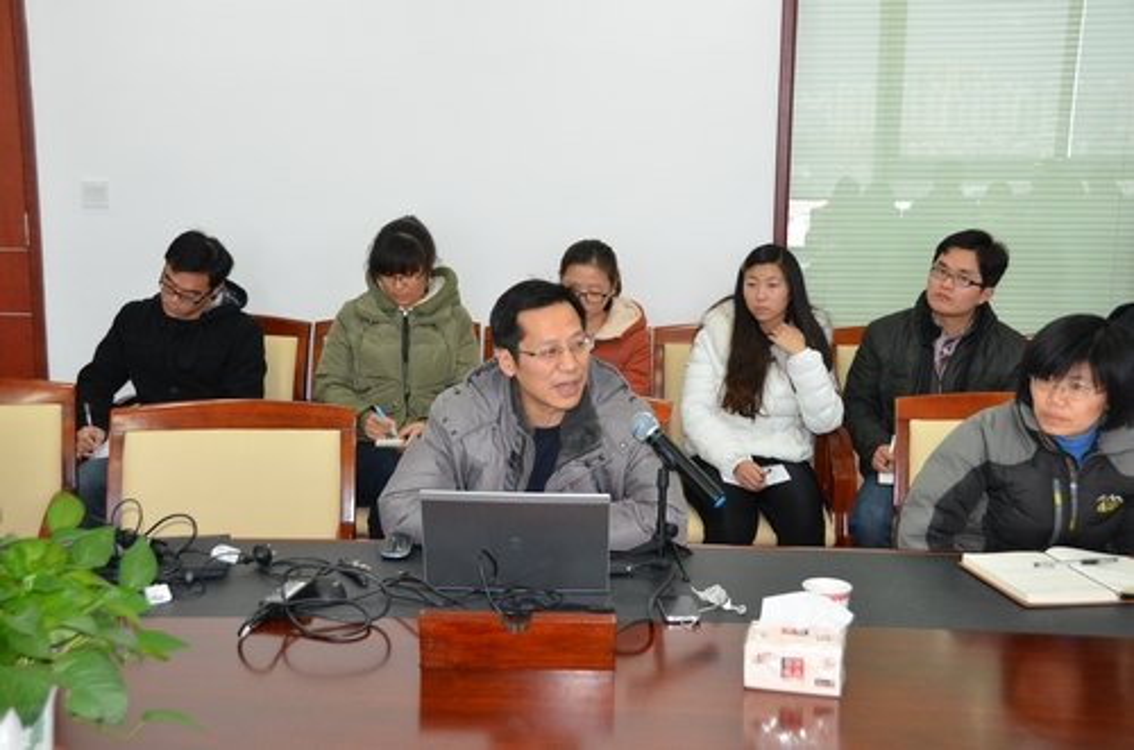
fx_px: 1509
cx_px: 567
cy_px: 375
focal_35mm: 48
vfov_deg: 27.9
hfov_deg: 41.2
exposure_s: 1/60
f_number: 5.6
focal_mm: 32
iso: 1600
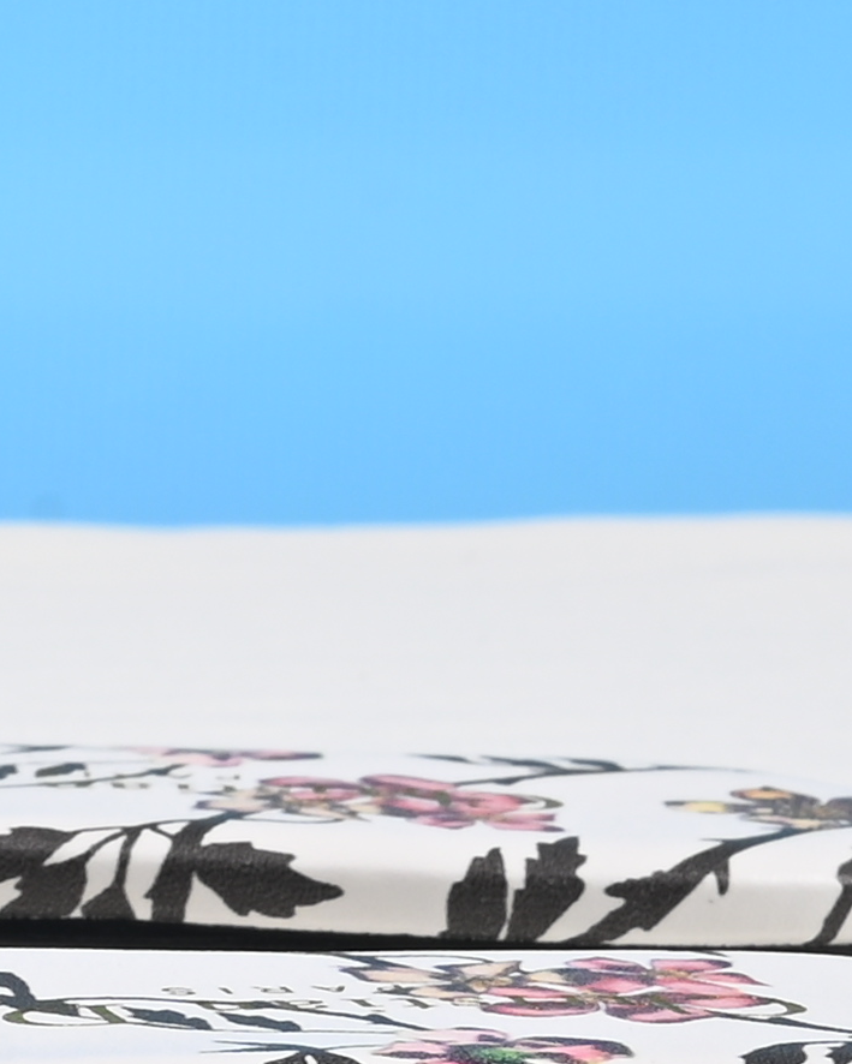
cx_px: -833
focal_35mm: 255
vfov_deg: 7.5
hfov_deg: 5.9
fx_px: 8036
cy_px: -379
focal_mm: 40
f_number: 16
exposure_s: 1/2.5
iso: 100
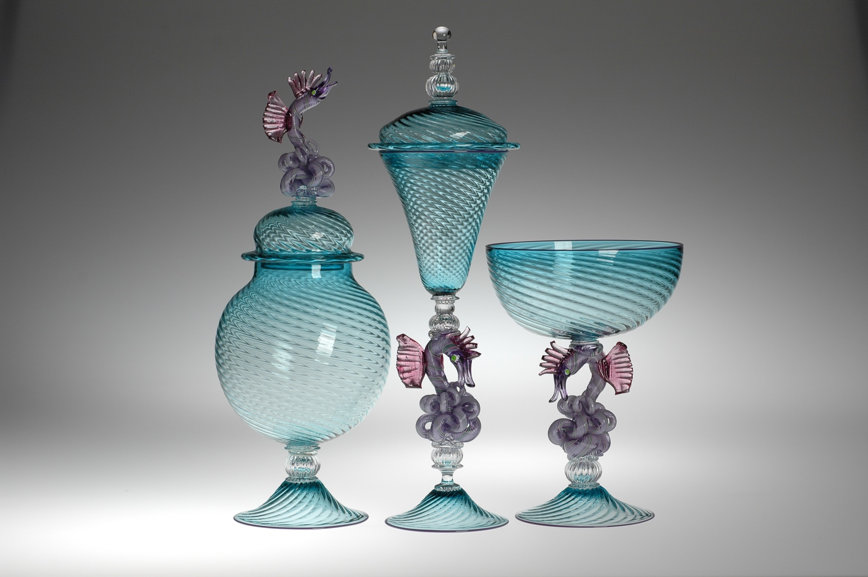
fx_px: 2168
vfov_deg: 15.2
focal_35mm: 90
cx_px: 434
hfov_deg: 22.6
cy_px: 288
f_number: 6.3
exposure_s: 1/30
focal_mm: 60
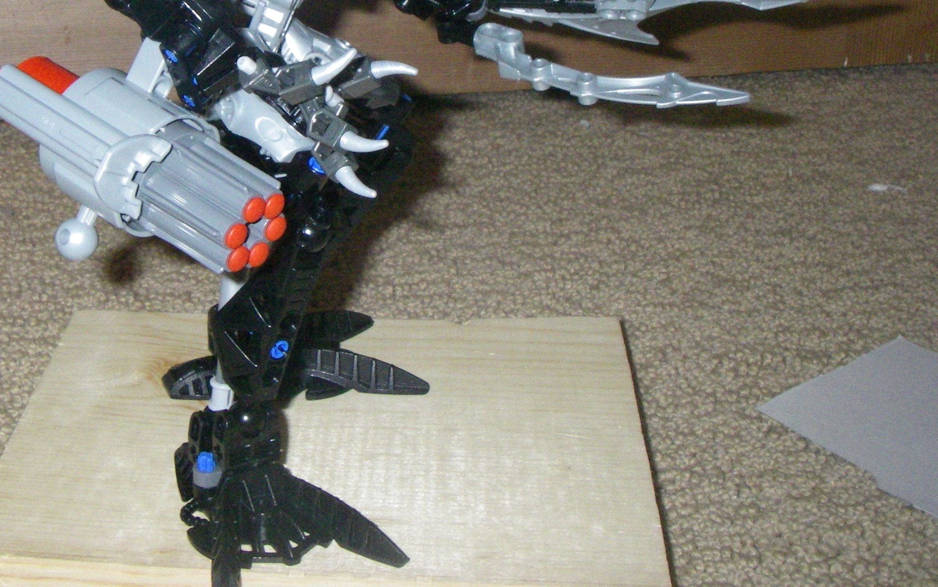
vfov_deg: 20.4
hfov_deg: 32.1
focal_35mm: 63
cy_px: 113
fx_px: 1611
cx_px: 287
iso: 400
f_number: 6.6
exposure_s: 1/50
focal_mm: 6.3
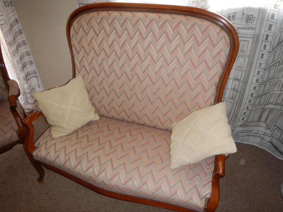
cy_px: 106
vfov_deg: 49.7
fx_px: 229
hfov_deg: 63.4
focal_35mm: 28
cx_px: 142
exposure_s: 1/30
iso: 200
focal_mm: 5
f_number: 3.9
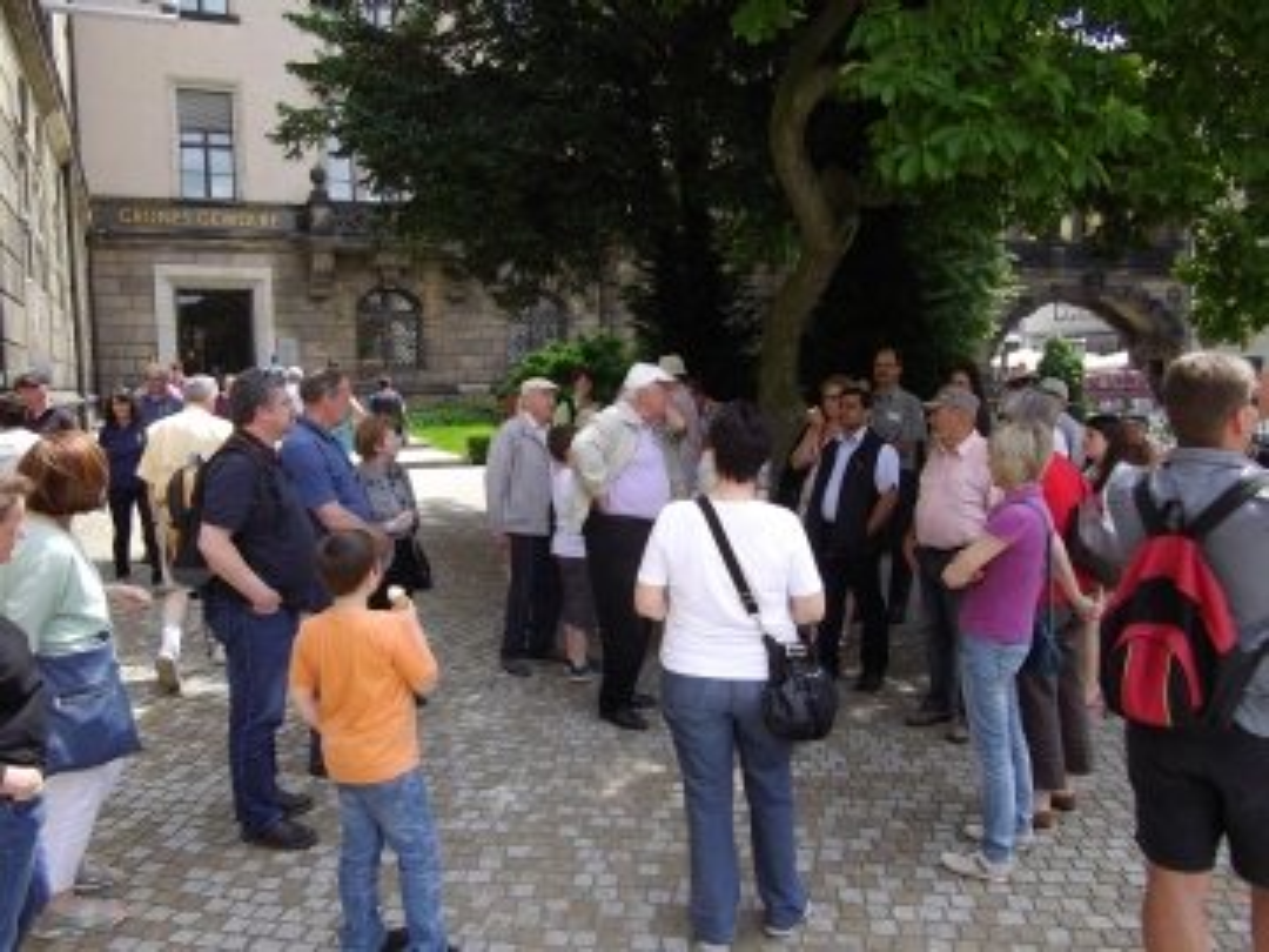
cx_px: 634
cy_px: 476
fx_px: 990
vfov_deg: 51.4
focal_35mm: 27
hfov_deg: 65.3
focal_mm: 4.9
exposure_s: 1/320
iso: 100
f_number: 3.2
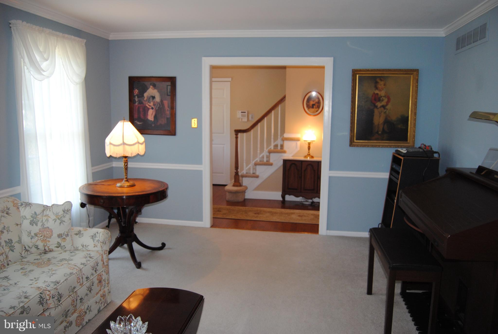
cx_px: 249
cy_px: 167
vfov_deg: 48.1
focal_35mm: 27
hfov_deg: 67.3
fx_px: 374
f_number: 4
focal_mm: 18
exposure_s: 1/60
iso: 400
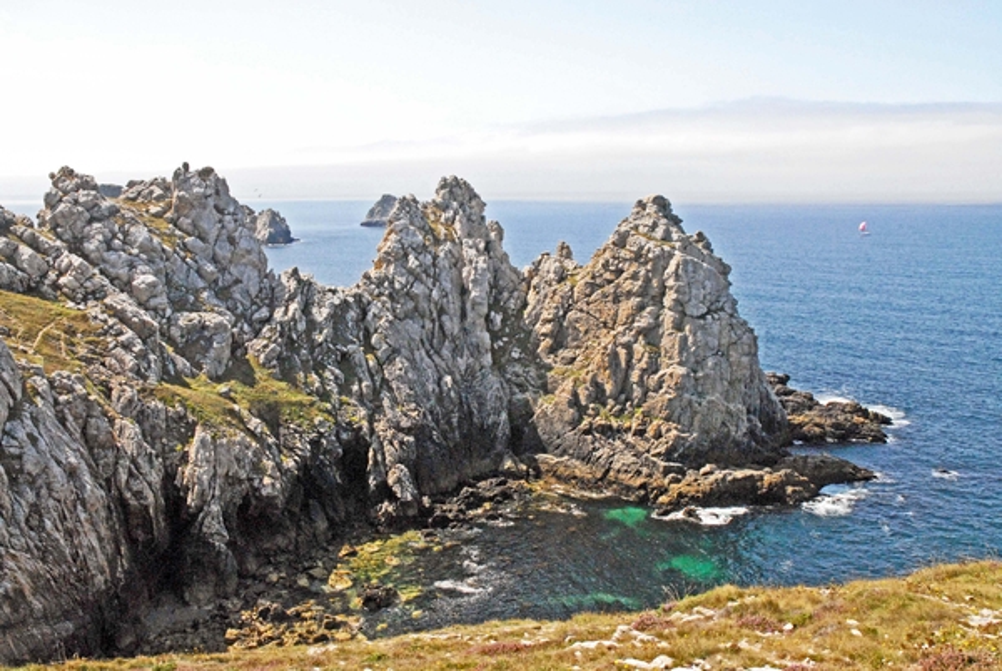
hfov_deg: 57.2
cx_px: 501
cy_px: 336
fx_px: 920
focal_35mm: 33
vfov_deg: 40.1
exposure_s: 1/750
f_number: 14
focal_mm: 22
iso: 1600
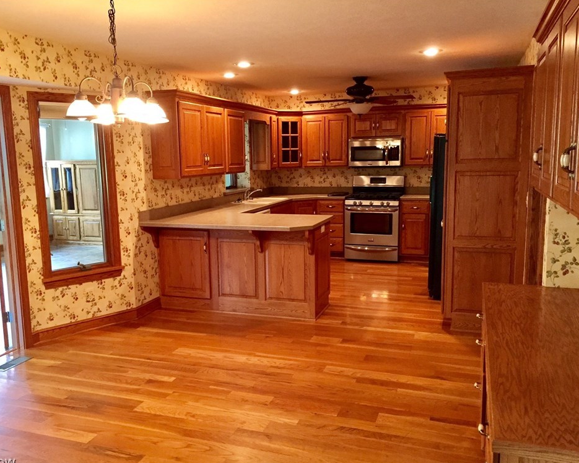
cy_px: 234
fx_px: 531
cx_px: 268
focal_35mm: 31
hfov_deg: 57.1
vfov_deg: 47.1
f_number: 2.2
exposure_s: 1/30
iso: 250
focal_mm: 4.15
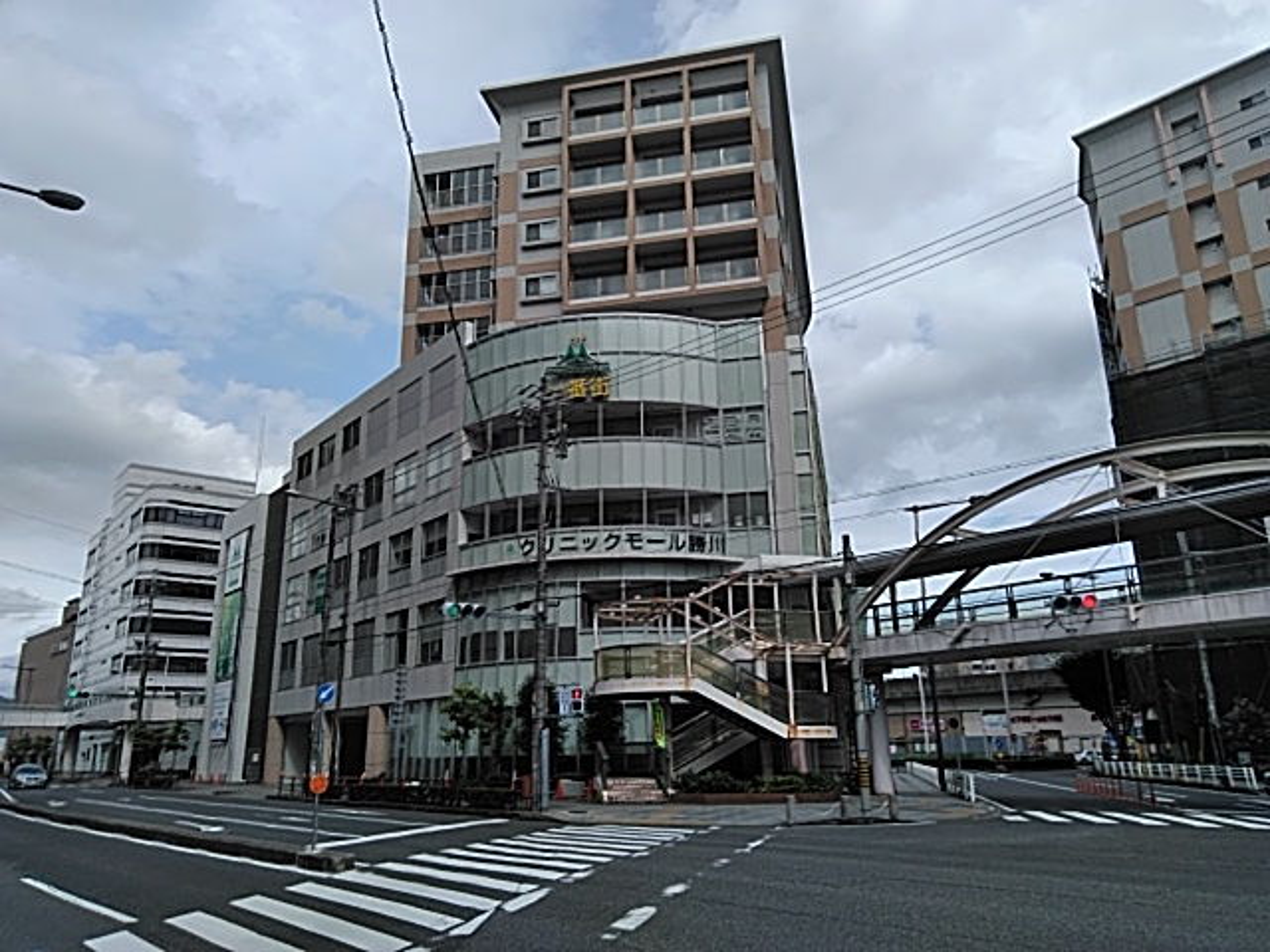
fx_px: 991
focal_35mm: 27
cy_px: 476
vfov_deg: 51.4
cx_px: 635
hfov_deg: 65.3
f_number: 2.2
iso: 60
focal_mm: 3.46
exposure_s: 1/1370
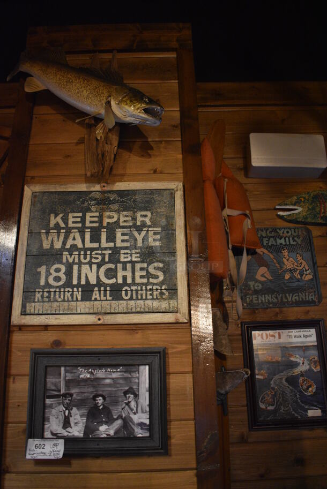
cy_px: 244
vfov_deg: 67.3
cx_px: 164
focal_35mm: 27
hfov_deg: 48.0
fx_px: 367
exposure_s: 1/30
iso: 2200
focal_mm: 18
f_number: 3.5
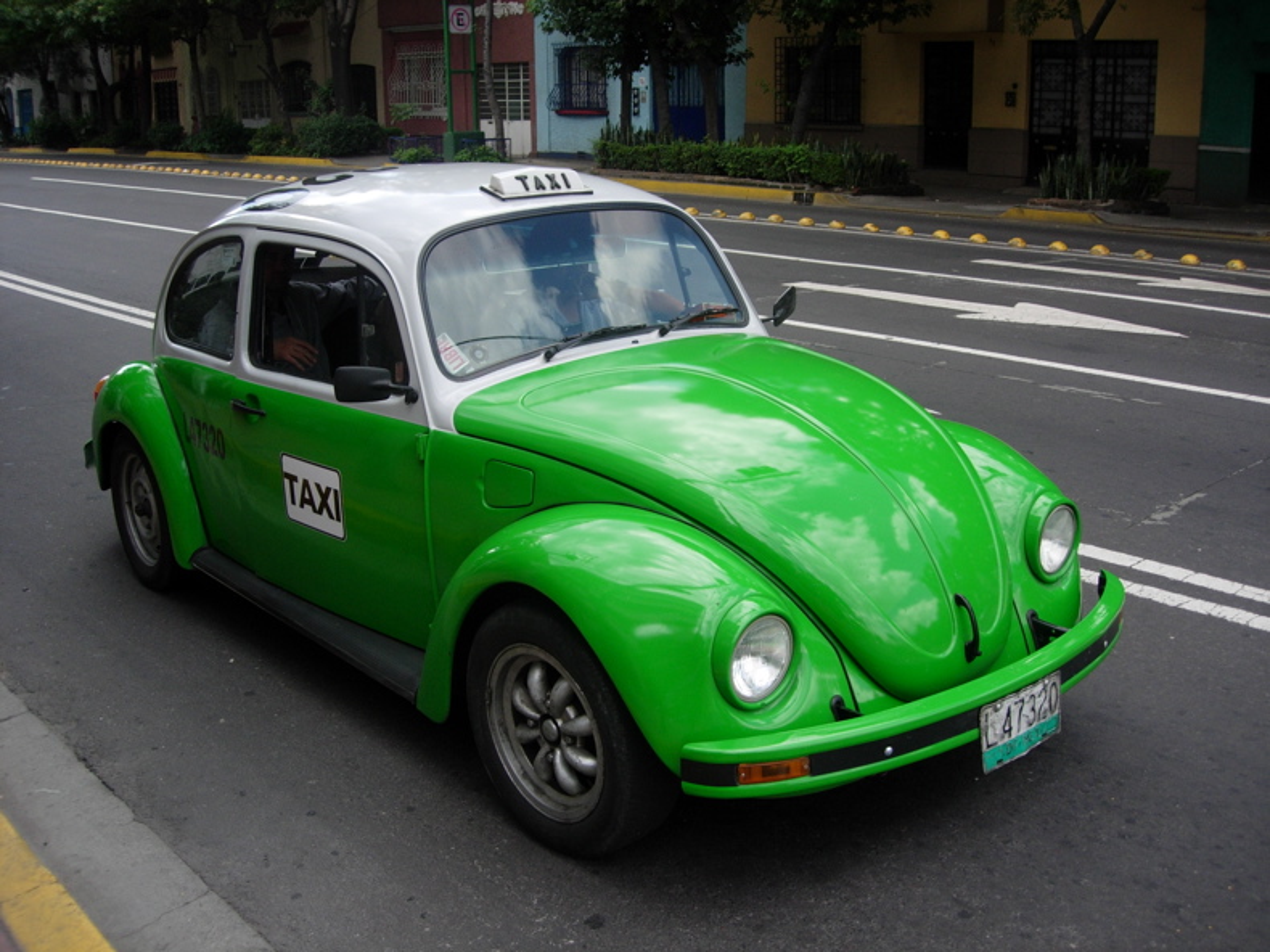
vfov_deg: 37.7
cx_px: 635
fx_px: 1394
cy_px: 476
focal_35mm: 38
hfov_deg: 49.0
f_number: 2.8
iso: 64
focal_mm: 7.8
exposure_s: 1/384
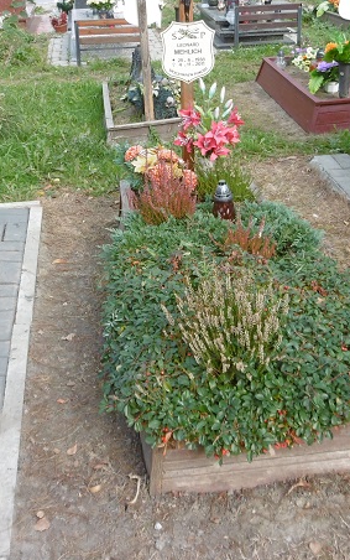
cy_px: 195
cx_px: 176
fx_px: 686
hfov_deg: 28.6
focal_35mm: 45
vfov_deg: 43.8
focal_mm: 4.3
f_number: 3.1
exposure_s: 1/250
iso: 100
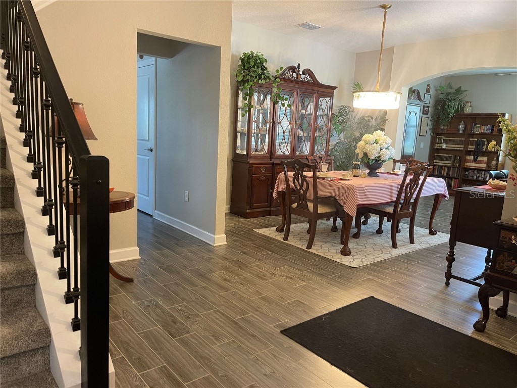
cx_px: 258
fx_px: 373
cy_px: 194
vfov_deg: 54.9
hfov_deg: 69.4
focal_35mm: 25
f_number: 1.6
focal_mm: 5.1
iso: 200
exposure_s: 1/60
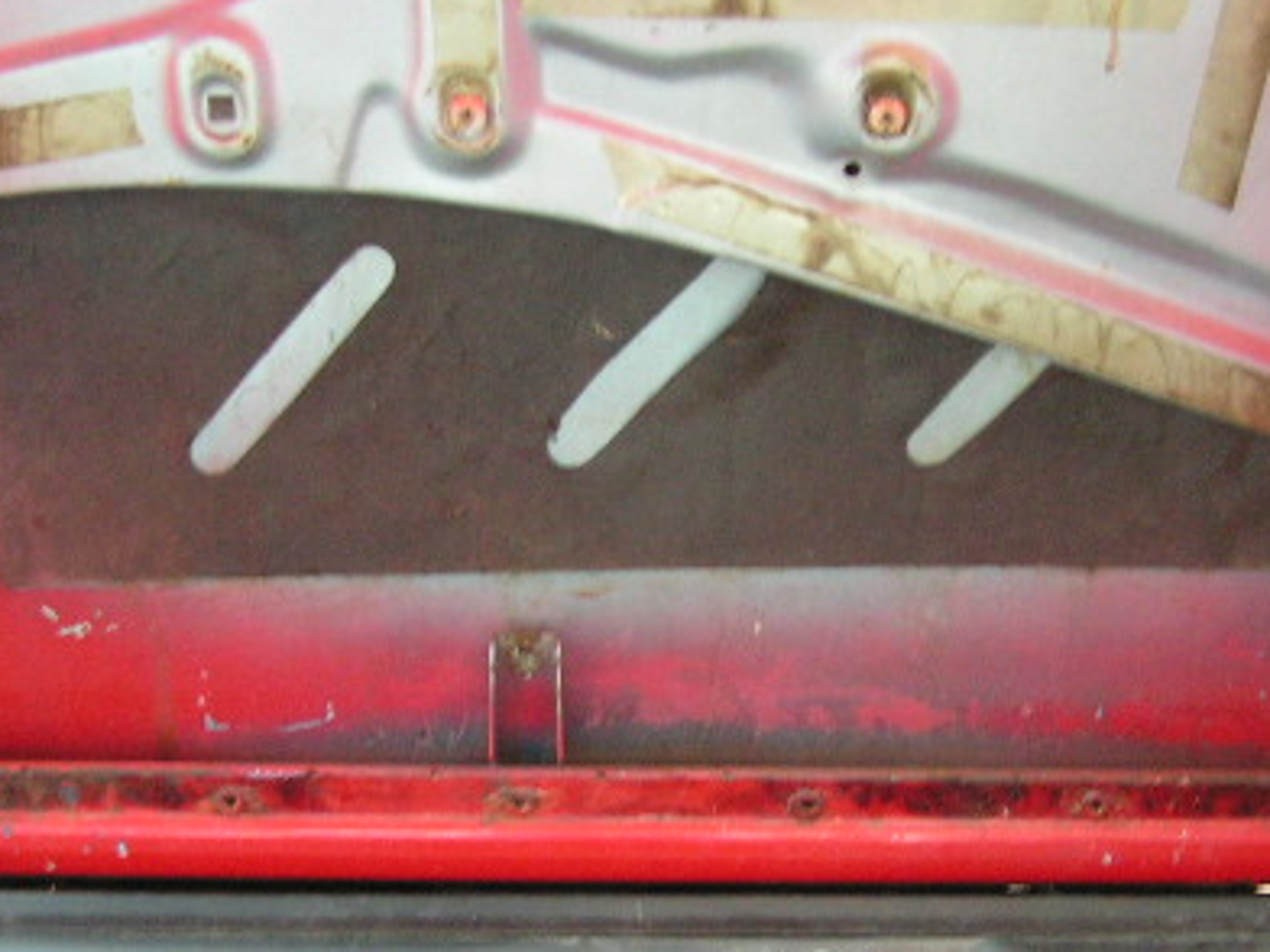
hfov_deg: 31.2
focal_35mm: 62
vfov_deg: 23.5
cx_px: 684
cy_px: 657
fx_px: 2275
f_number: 2.8
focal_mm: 6.3
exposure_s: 1/15
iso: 200
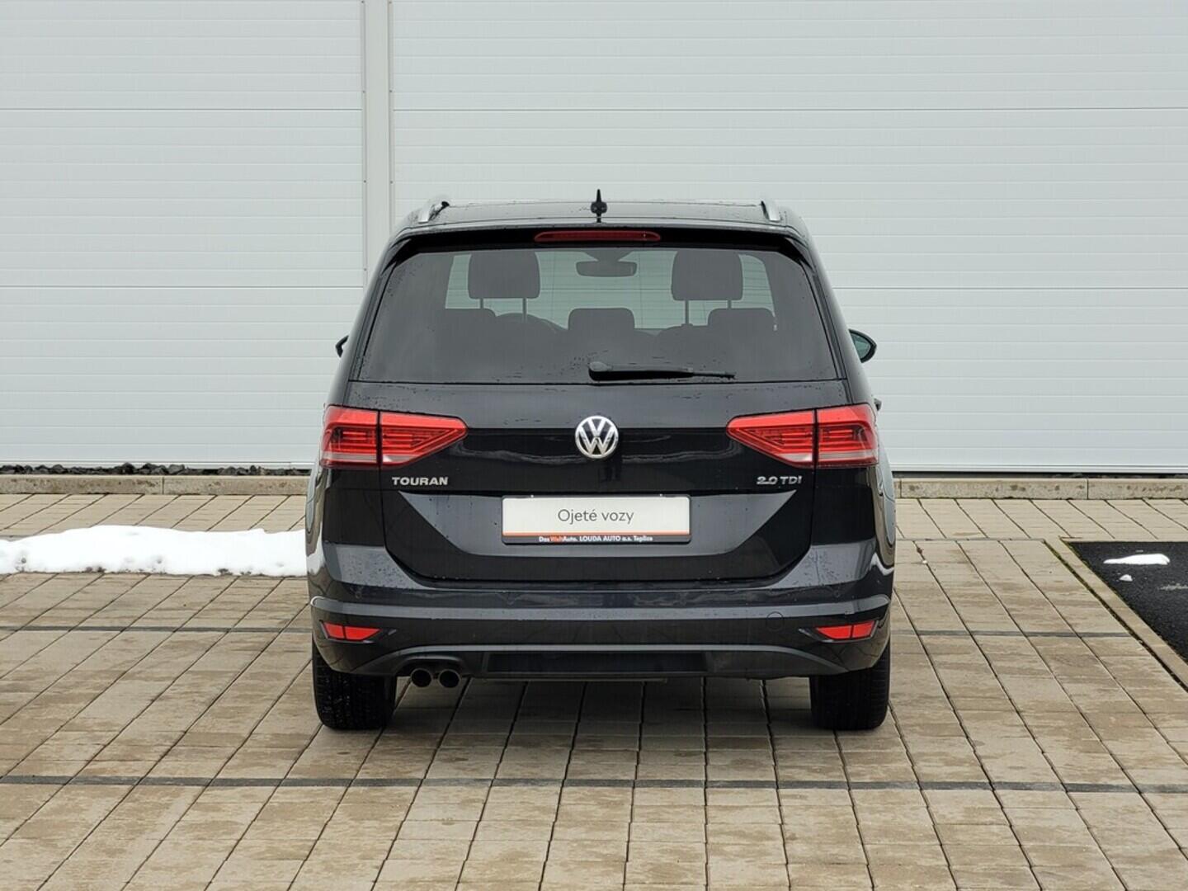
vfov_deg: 19.4
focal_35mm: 76
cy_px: 446
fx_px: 2608
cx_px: 594
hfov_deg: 25.7
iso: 40
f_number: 2.4
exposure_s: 1/120
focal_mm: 7.12
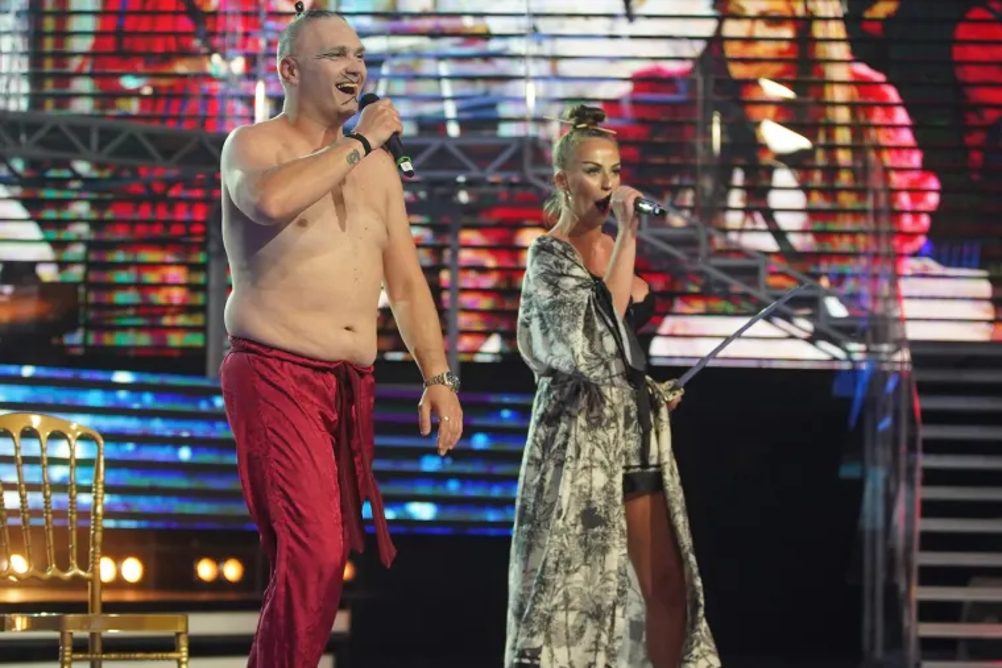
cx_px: 501
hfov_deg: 19.5
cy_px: 334
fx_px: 2923
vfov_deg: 13.0
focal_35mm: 105
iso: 2500
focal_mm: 70
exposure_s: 1/640
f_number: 2.8
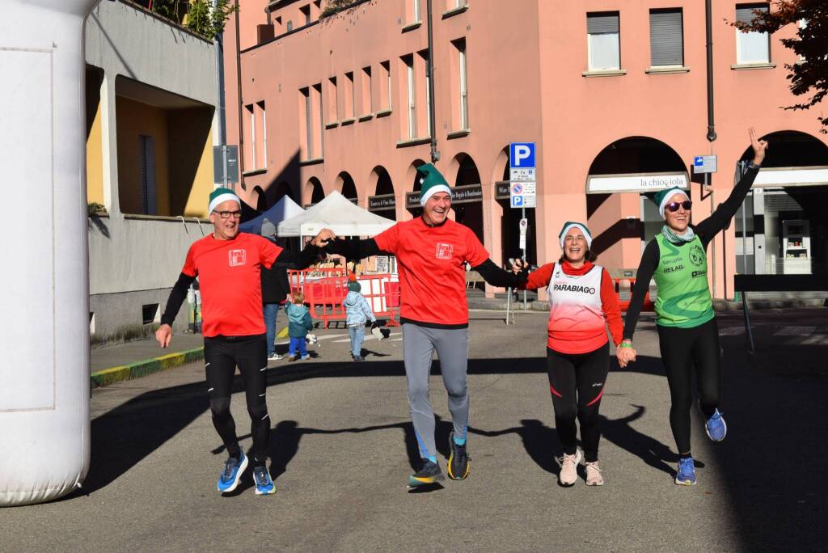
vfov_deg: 18.2
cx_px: 414
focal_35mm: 75
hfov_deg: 27.0
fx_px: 1726
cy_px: 276
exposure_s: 1/500
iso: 200
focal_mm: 50
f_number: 11
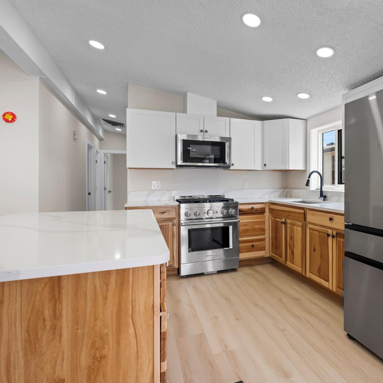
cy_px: 190
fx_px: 263
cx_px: 251
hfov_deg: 70.3
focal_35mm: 21
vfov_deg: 72.1
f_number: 8
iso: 200
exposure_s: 1/125
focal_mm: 16
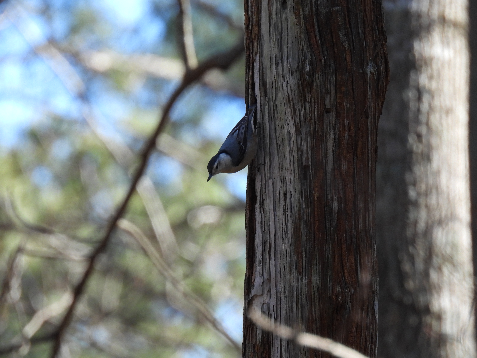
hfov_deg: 2.0
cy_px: 179
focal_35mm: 1000
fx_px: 13780
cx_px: 238
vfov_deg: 1.5
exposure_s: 1/250
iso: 320
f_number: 5.6
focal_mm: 178
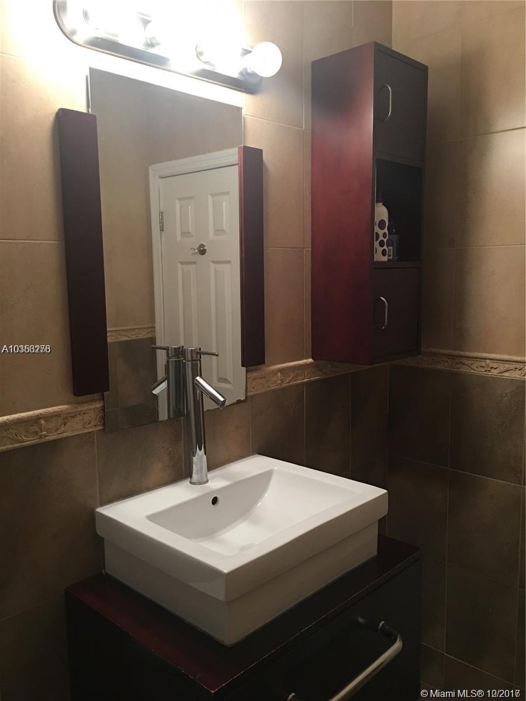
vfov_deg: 61.7
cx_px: 263
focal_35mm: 29
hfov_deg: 48.2
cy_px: 350
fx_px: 588
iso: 80
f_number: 2.2
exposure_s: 1/15
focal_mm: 4.15
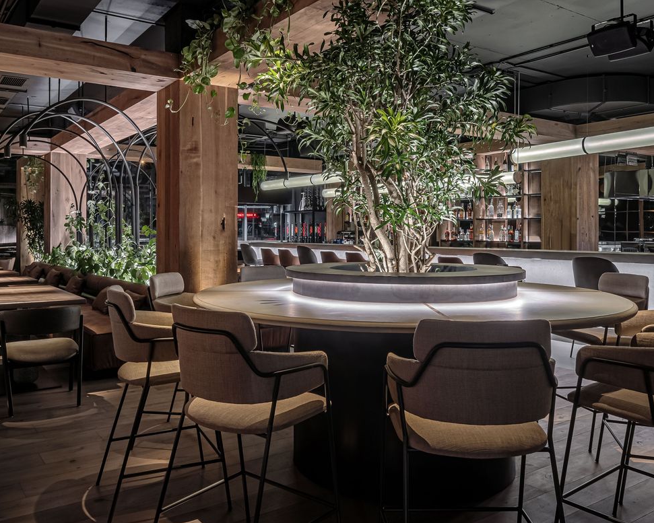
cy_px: 239
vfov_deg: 49.9
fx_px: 561
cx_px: 310
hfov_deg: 60.4
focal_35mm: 29
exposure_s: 1/2.5
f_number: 11
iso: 400
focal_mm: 20
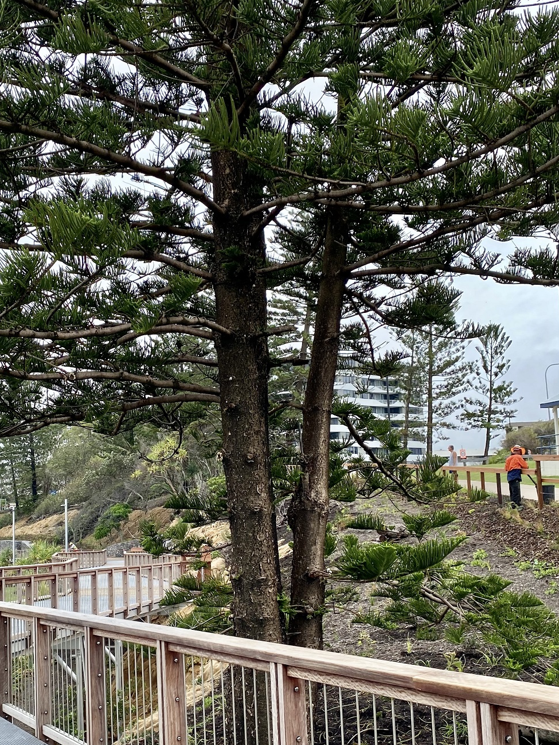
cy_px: 415
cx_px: 138
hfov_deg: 35.1
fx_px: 861
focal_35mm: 40
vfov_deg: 46.7
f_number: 1.8
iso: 32
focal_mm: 4.25
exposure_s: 1/919
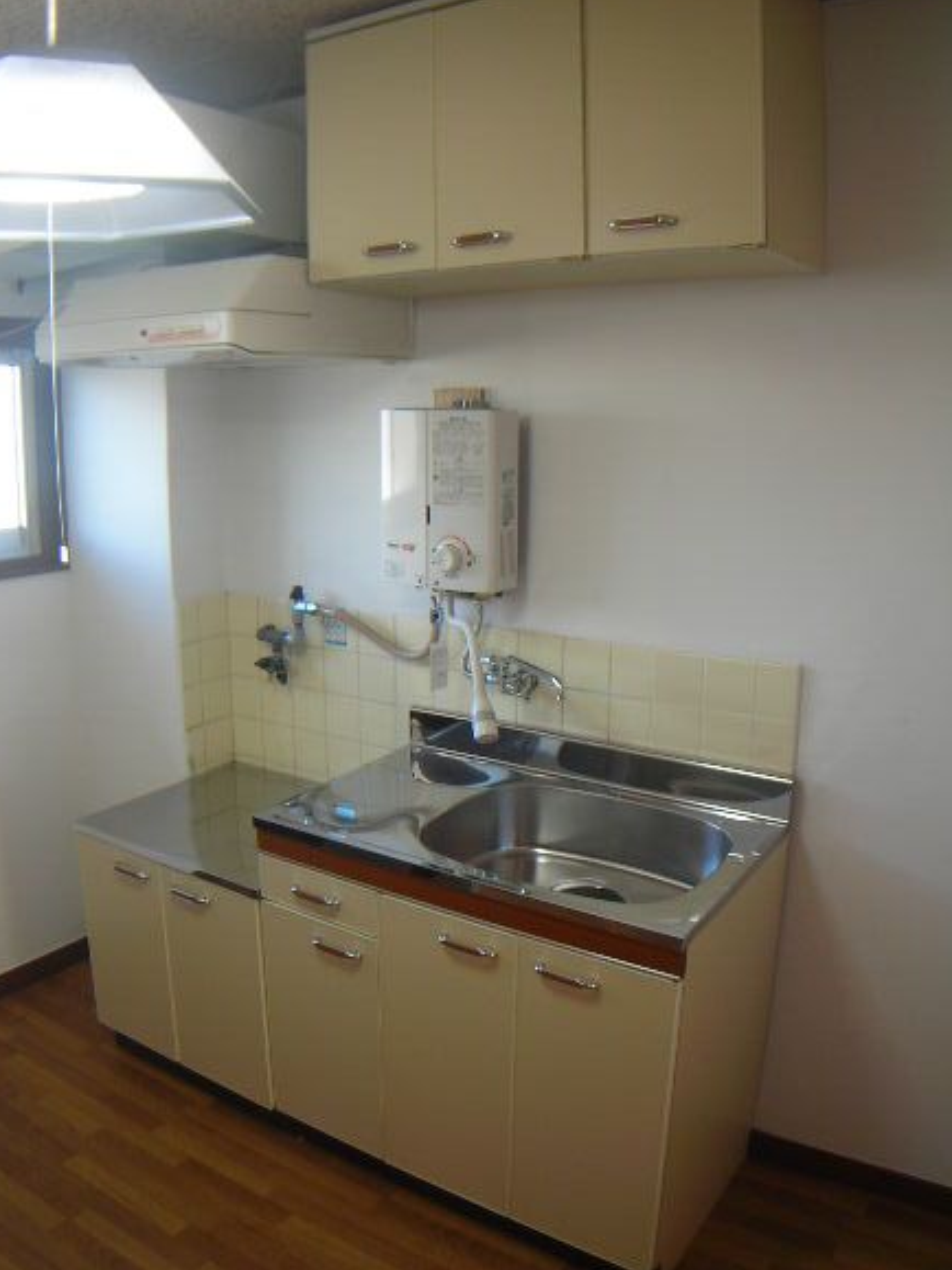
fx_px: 1541
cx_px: 465
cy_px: 605
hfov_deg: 34.3
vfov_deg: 44.8
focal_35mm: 42
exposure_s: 1/21
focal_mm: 6.3
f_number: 3.2
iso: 50
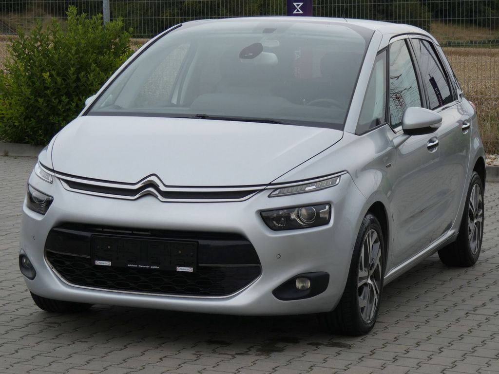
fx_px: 1586
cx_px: 250
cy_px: 187
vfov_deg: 13.5
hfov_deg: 17.9
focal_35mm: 110
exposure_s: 1/200
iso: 80
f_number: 5.6
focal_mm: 19.7
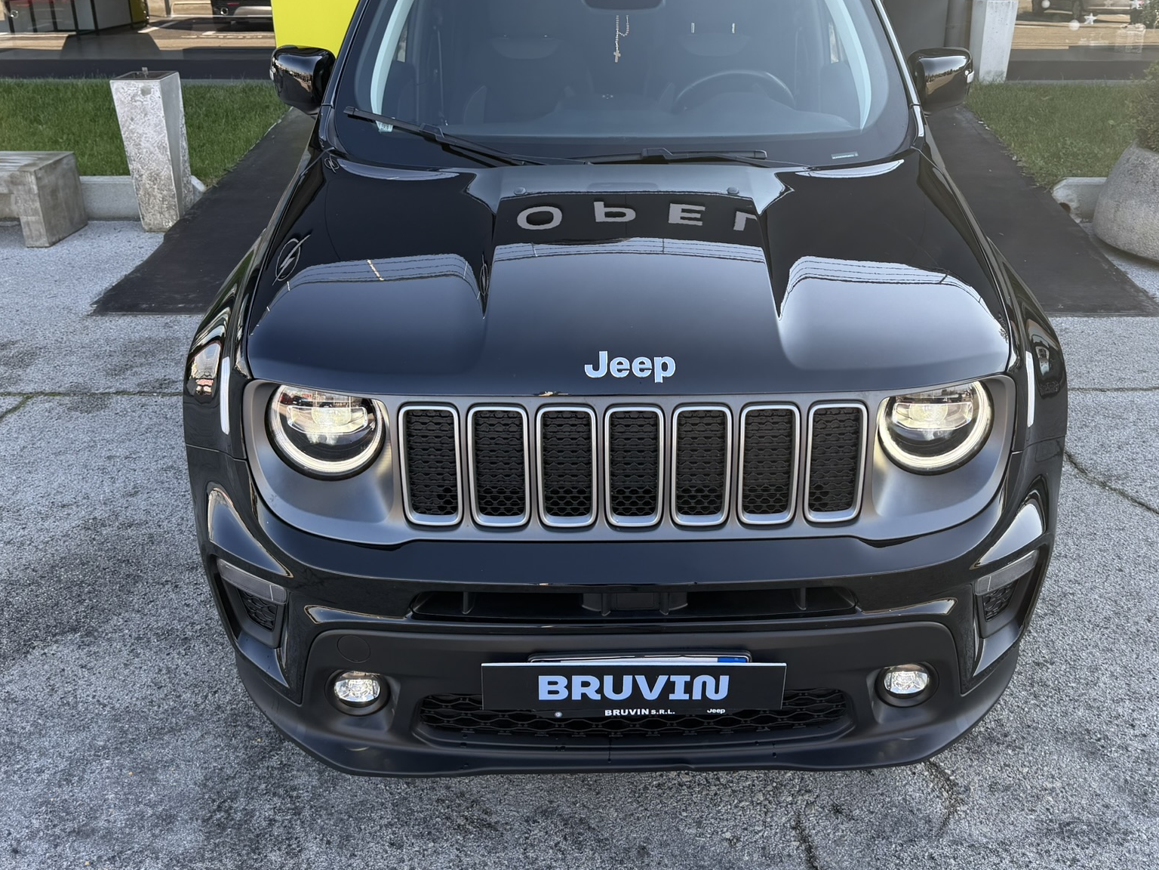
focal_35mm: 32
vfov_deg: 43.6
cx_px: 637
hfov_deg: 56.7
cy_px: 293
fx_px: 1071
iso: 80
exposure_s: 1/481
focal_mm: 6.76
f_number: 1.78
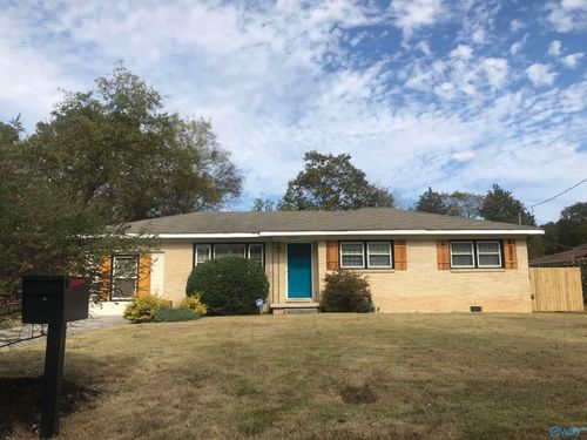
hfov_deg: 63.4
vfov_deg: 49.7
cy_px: 220
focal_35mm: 28
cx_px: 294
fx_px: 475
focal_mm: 3.99
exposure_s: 1/2591
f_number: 1.8
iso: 20
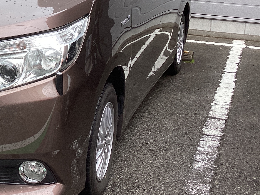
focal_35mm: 72
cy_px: 35
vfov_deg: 20.2
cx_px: -36
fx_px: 541
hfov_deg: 24.9
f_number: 2.4
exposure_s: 1/364
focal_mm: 3.3
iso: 25
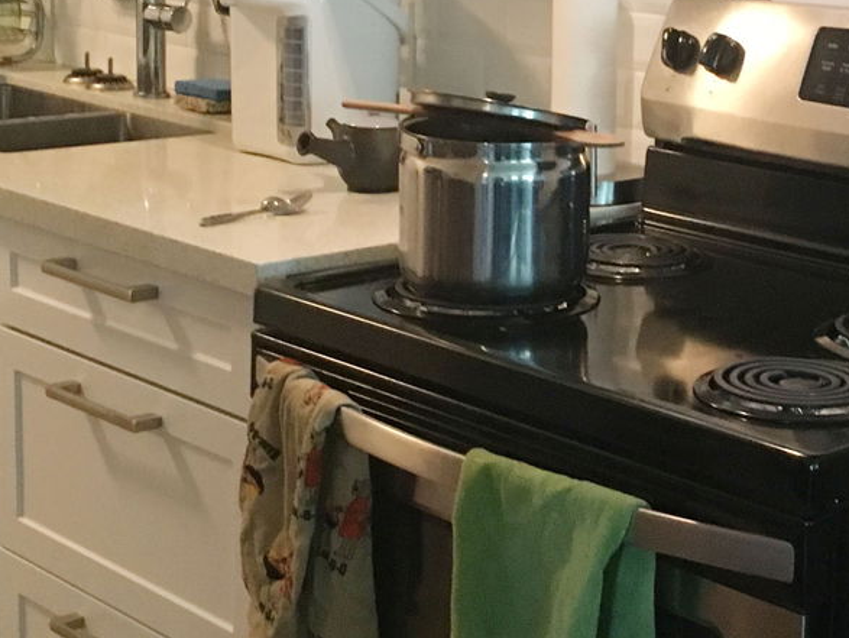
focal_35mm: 79
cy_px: 211
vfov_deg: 18.6
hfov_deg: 24.4
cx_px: 648
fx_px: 1939
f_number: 2.2
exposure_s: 1/30
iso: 200
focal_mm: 4.15
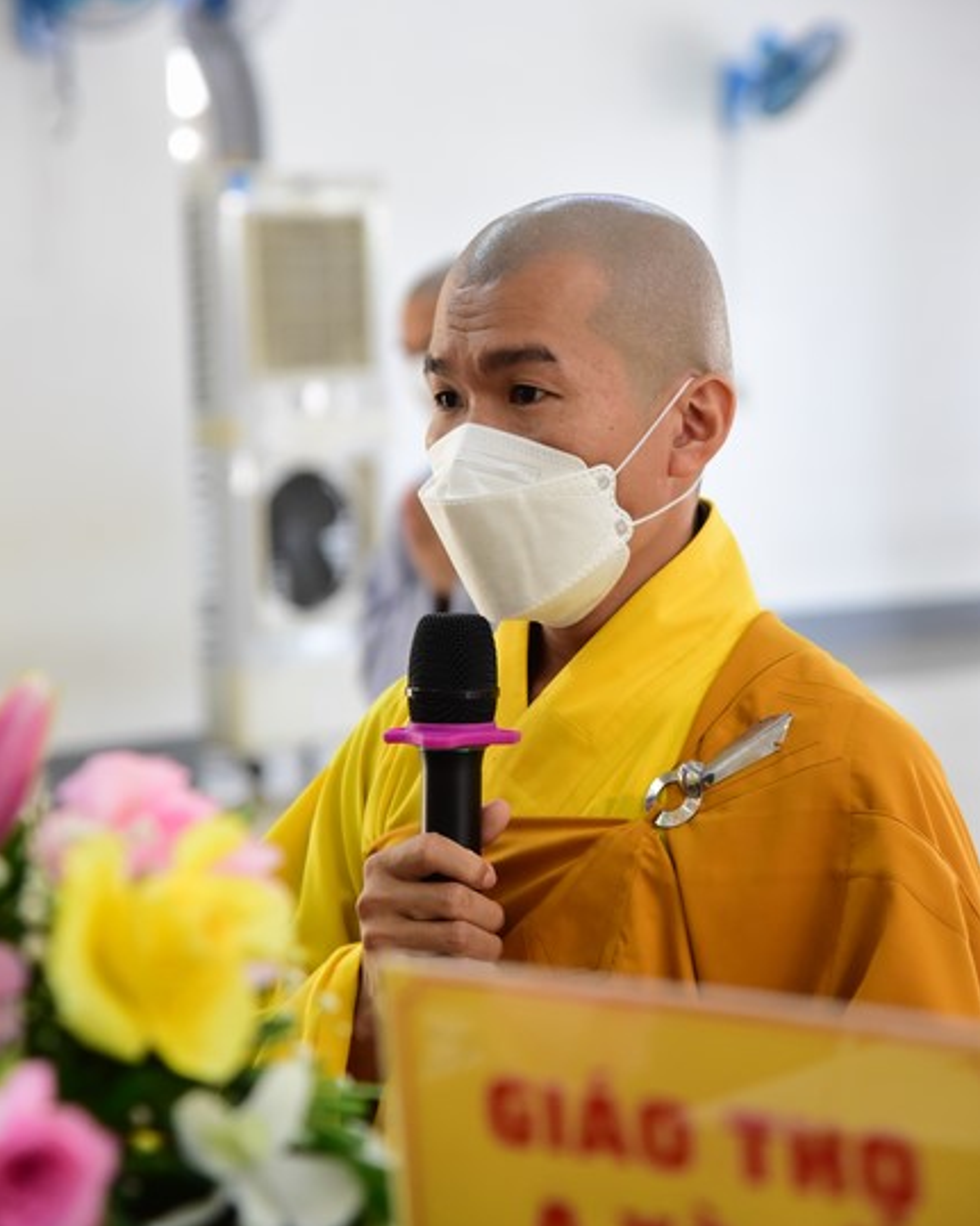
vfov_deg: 16.2
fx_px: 4316
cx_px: 489
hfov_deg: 13.0
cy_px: 553
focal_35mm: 119
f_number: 5
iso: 4000
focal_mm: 105
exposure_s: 1/160
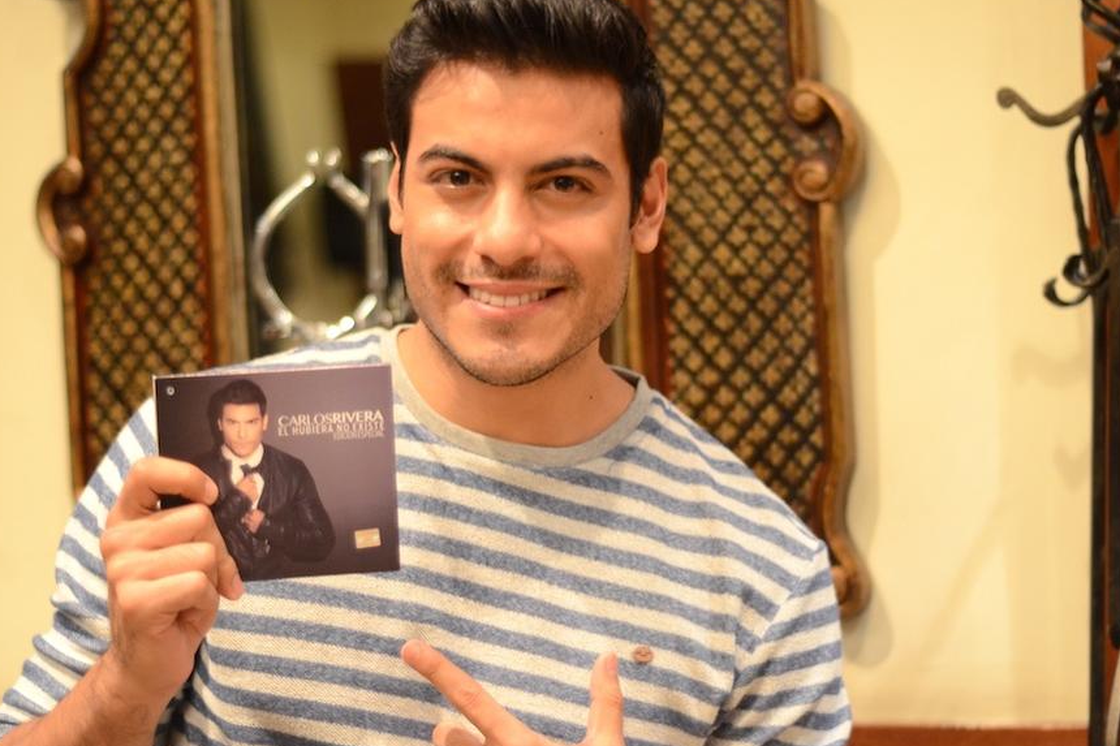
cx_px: 552
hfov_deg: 24.8
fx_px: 2550
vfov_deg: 16.6
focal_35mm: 82
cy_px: 372
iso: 1600
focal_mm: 50
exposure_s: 1/20
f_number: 1.8
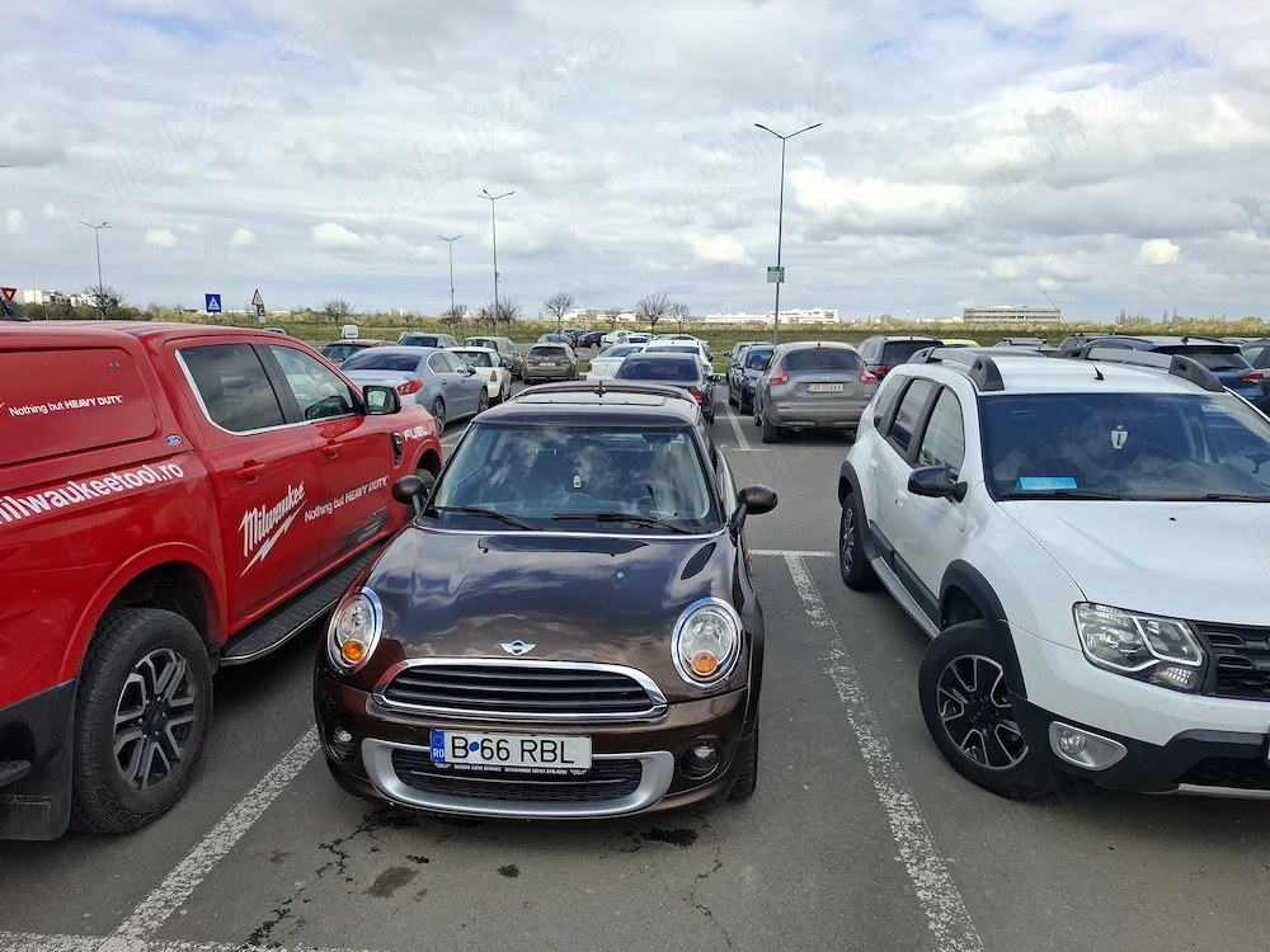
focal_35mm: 23
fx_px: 844
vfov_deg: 58.9
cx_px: 635
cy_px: 476
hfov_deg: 73.9
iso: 50
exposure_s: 1/1506
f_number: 1.8
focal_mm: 5.54
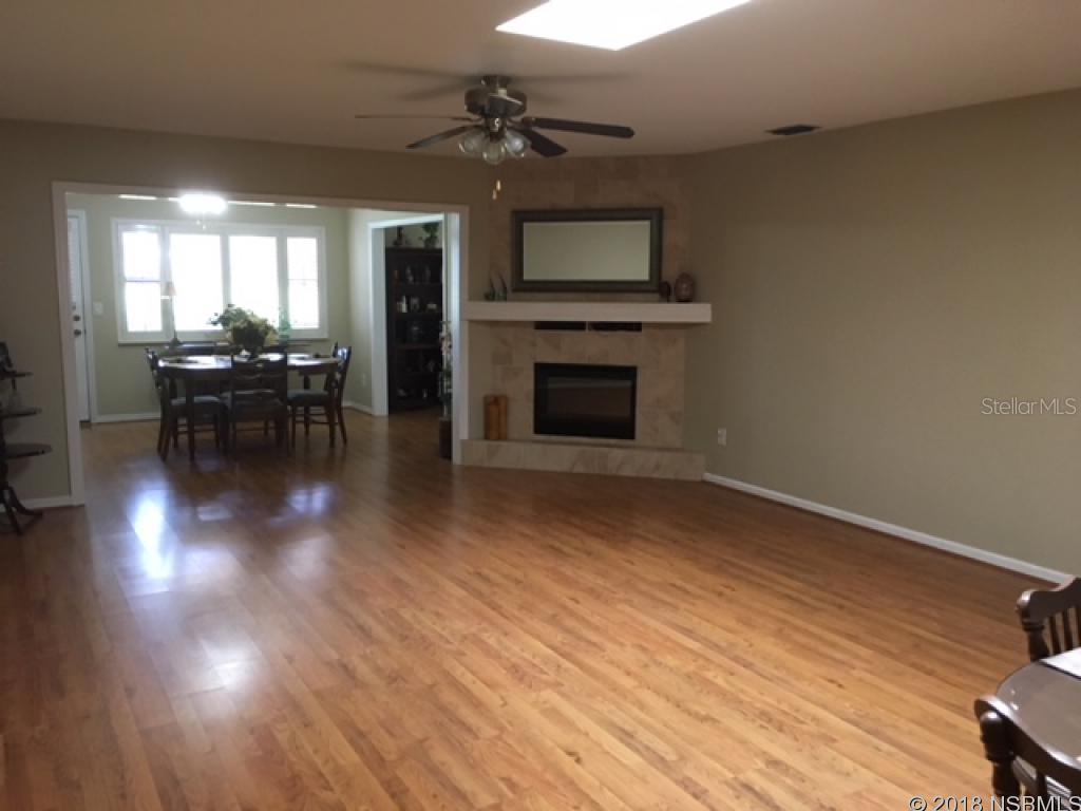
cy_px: 406
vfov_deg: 48.2
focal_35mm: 29
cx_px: 540
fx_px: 906
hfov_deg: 61.7
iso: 125
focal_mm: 4.15
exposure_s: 1/30
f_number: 2.2
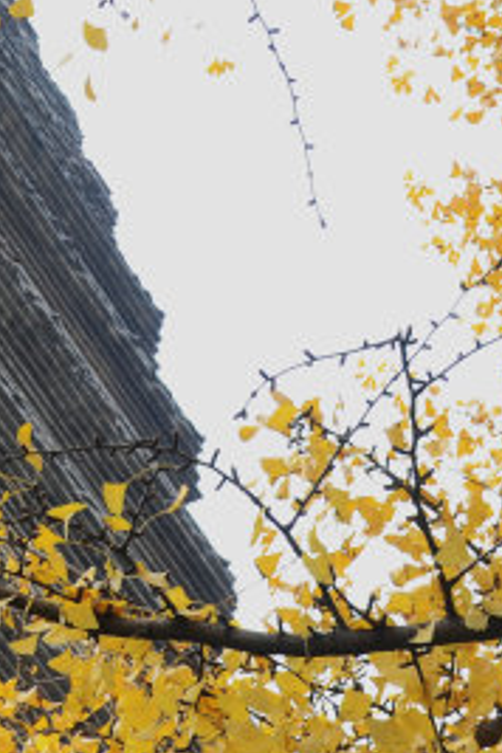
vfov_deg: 14.8
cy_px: 274
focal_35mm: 138
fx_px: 2886
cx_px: -116
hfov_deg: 9.8
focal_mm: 24
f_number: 5.6
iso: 125
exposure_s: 1/60
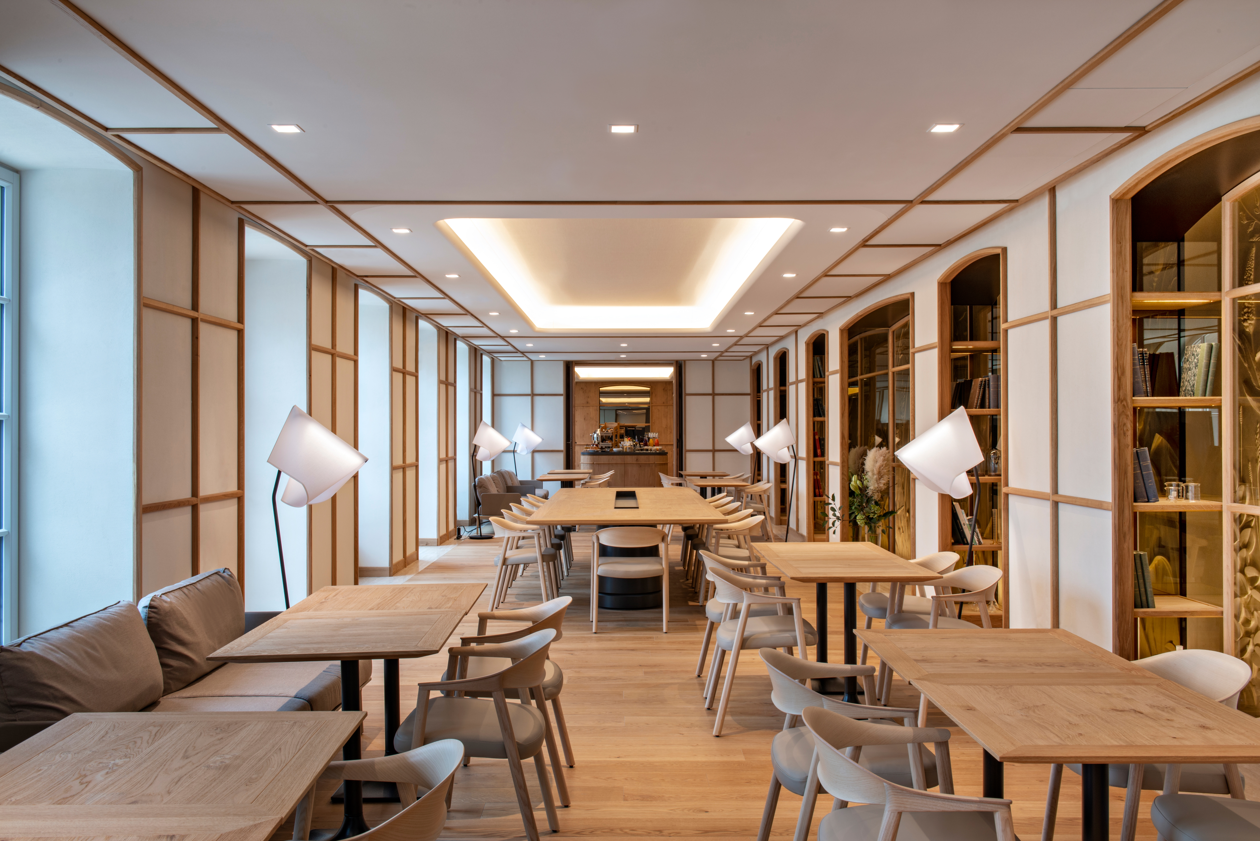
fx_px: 1120
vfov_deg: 41.1
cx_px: 630
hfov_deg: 58.7
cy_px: 420
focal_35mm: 32
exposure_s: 1
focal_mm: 32
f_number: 16
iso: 125
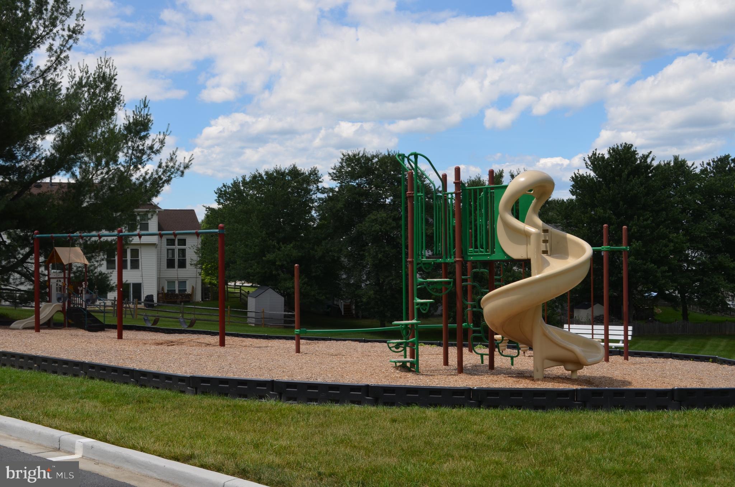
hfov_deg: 41.2
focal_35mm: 48
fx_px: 978
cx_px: 368
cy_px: 244
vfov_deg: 27.9
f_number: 10
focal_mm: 32
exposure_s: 1/200
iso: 100
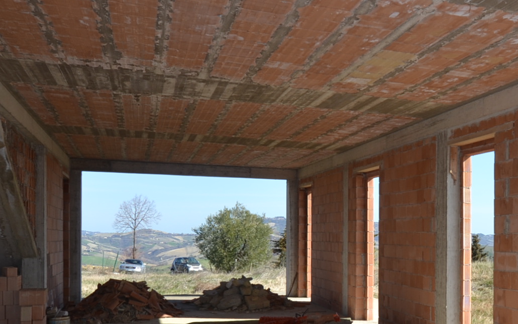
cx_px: 418
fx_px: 579
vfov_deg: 30.8
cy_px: 233
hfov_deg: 45.6
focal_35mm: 41
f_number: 7.1
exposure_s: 1/200
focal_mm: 12
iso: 100
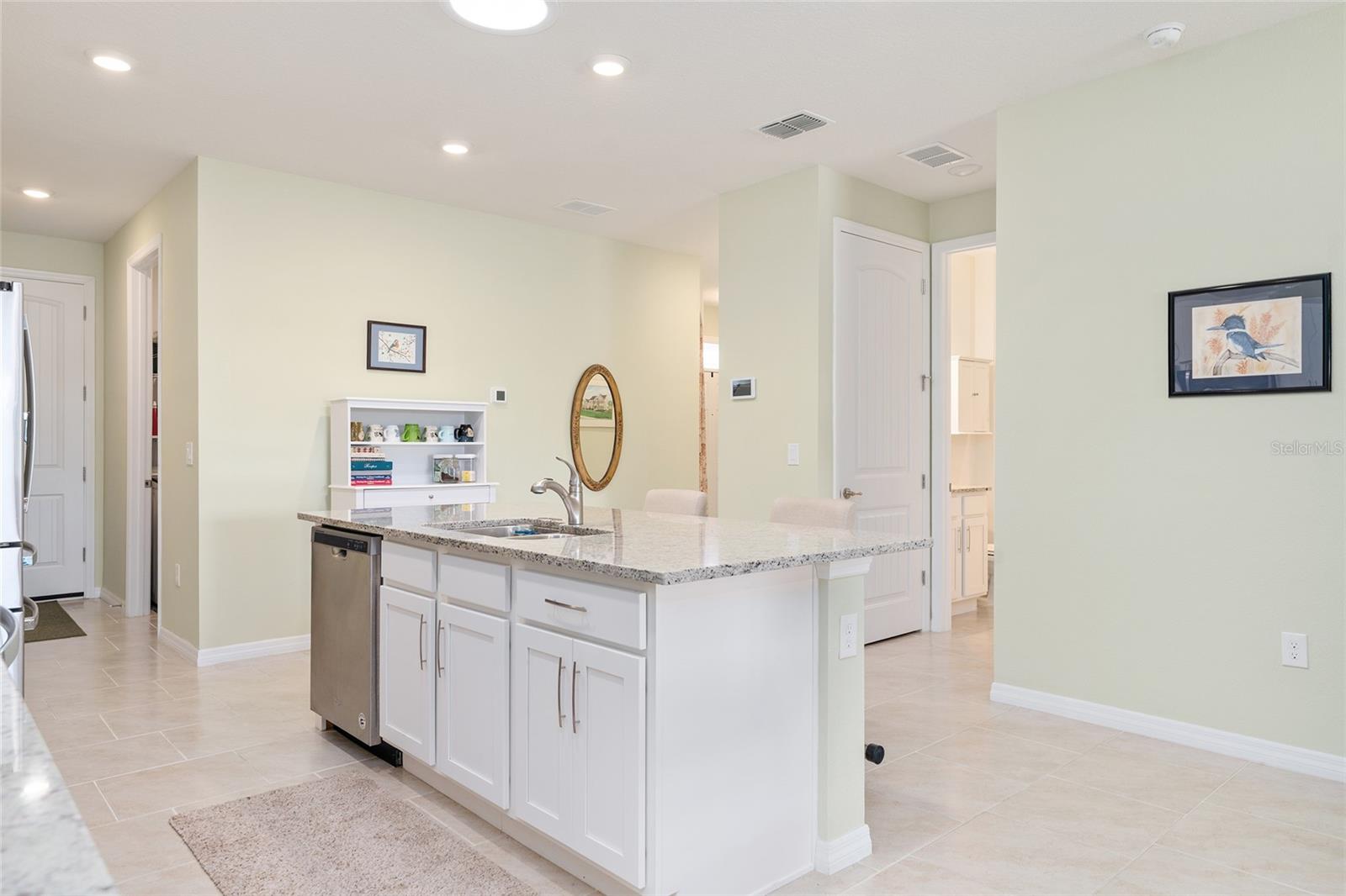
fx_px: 834
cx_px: 673
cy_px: 448
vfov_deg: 56.6
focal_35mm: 22
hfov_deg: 77.8
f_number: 7.1
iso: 160
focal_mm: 22.3
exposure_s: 1/4
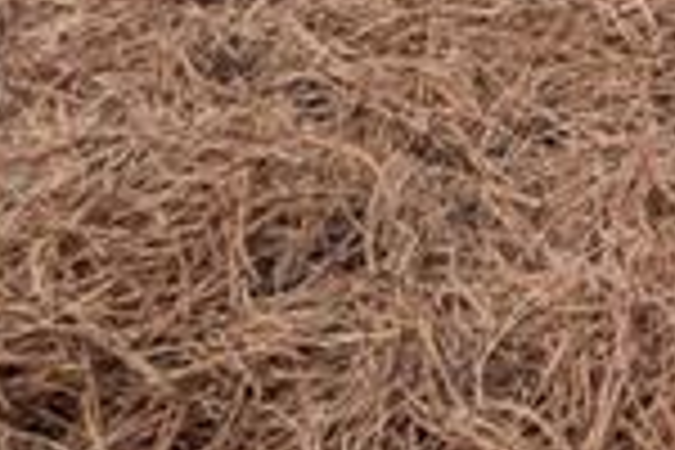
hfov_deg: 11.6
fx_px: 2306
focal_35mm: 123
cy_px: -981
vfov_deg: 8.8
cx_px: 1881
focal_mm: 12
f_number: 8
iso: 100
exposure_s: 1/40
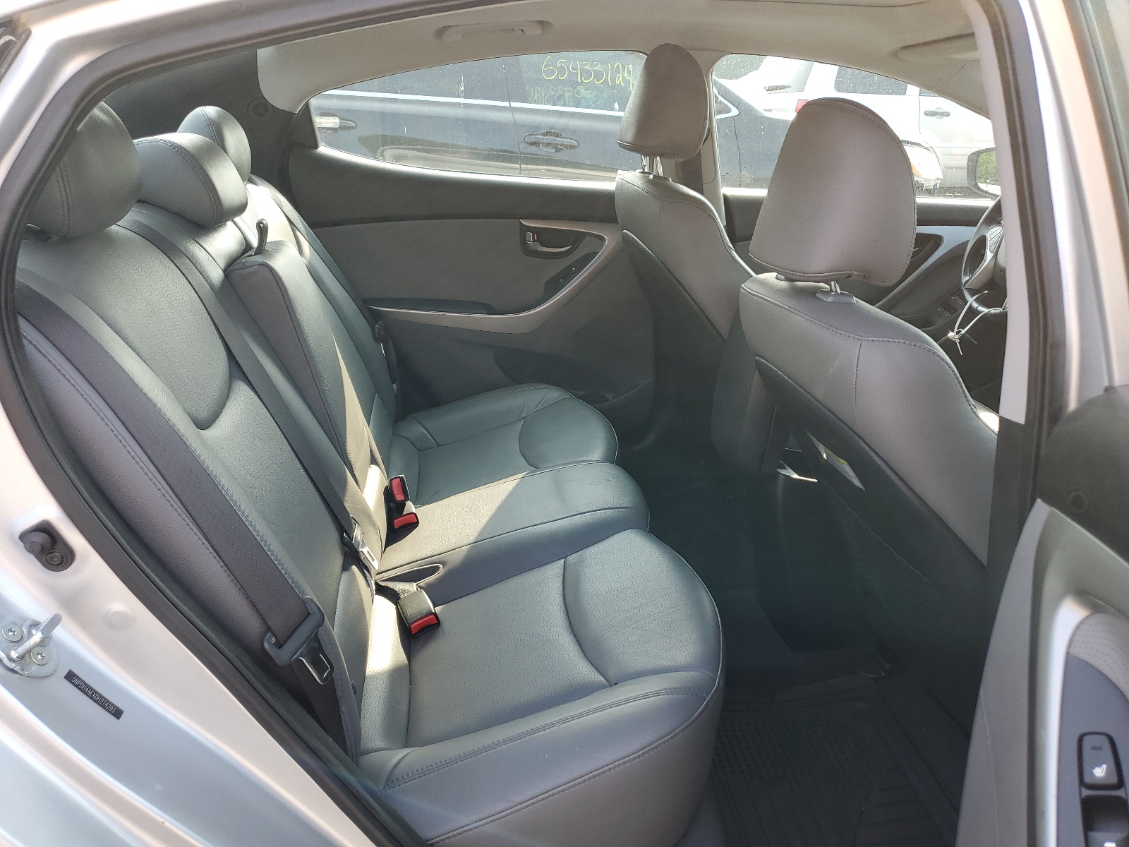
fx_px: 848
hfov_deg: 67.3
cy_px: 424
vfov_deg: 53.1
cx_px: 564
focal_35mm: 26
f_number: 1.5
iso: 50
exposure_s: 1/278
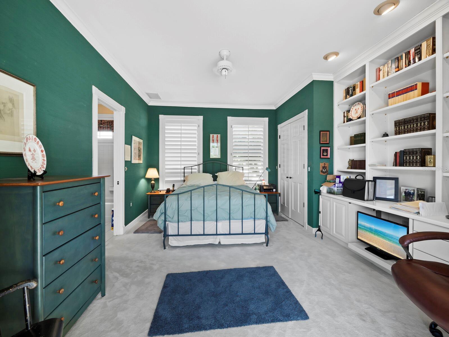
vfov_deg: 85.7
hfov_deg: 102.0
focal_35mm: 14
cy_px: 168
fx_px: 182
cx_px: 224
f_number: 11
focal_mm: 7
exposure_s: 1/2.5
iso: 200
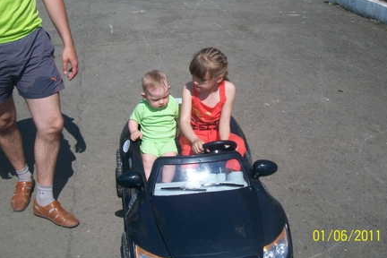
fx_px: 419
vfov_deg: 34.2
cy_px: 118
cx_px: 201
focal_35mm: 39
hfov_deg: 49.5
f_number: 4.8
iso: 80
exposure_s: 1/800
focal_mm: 6
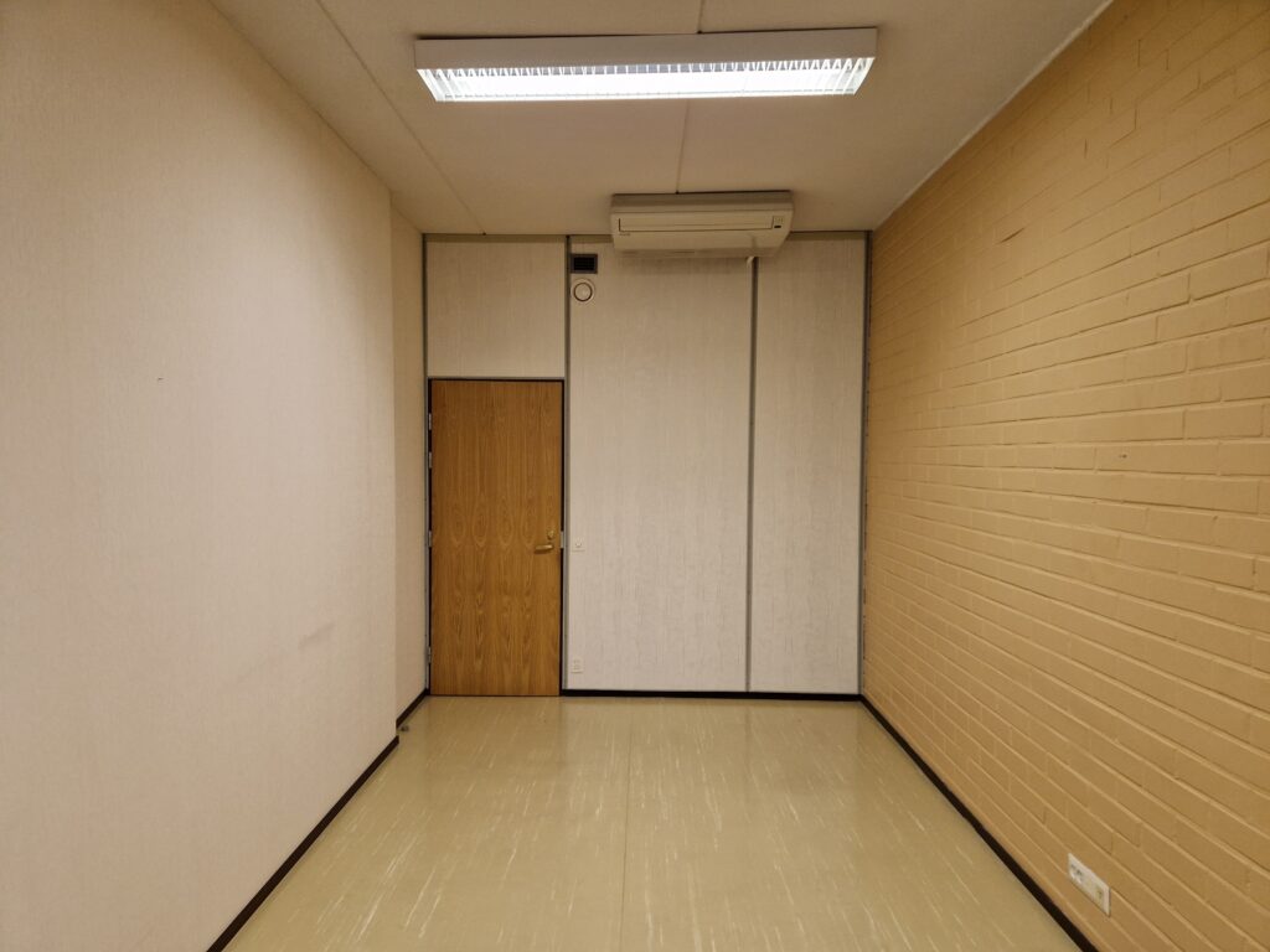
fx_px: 844
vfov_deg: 58.9
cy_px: 476
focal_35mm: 23
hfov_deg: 73.9
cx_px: 635
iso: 160
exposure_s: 1/100
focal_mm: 5.4
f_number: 1.8
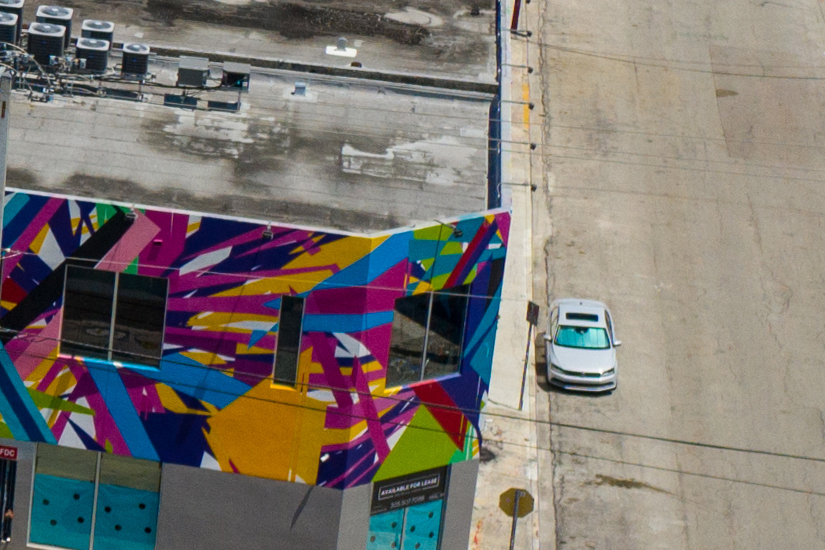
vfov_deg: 9.3
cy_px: -142
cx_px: -958
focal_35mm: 145
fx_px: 3322
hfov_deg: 12.1
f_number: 4.5
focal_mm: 10.3
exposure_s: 1/100
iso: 100
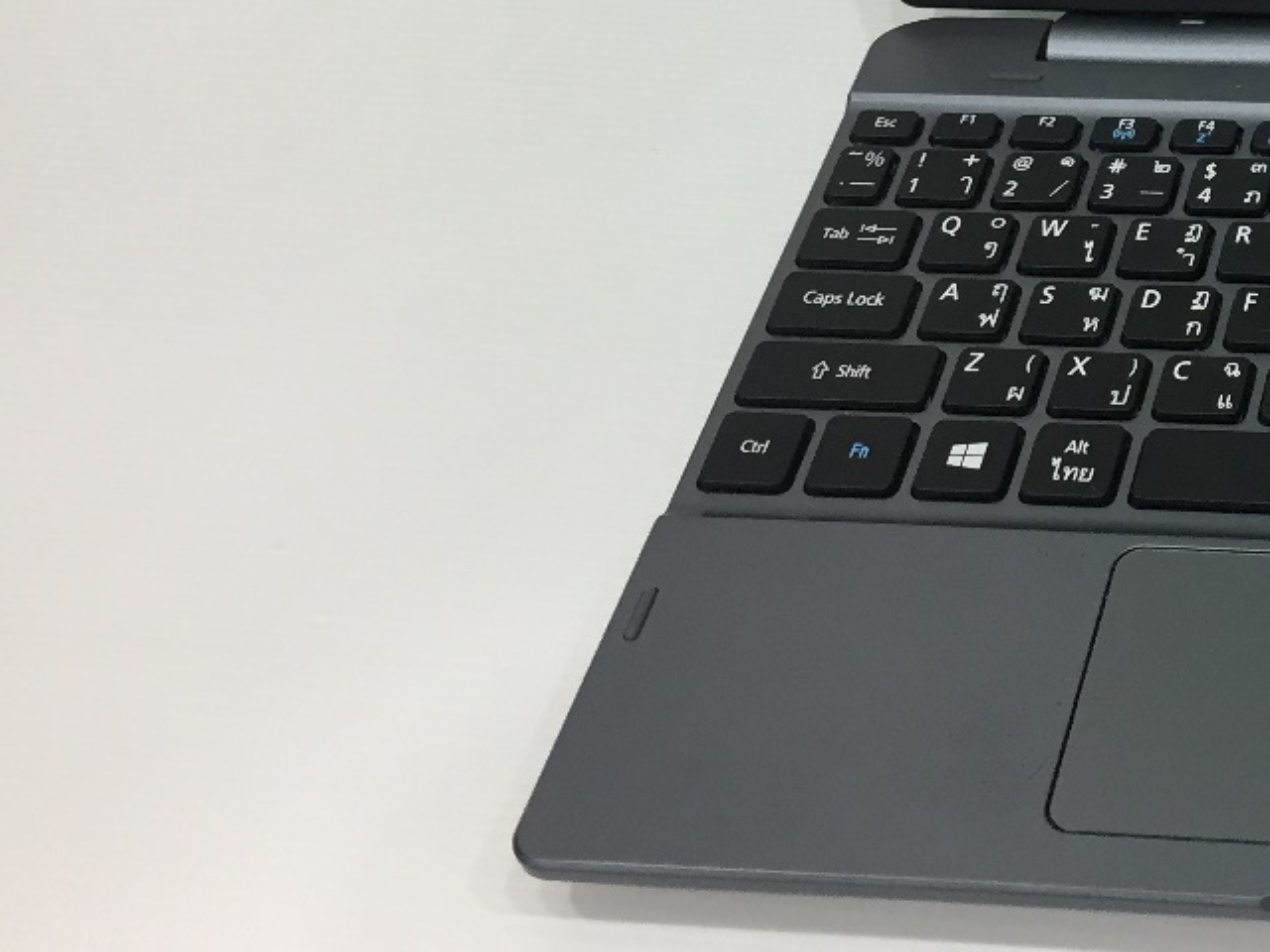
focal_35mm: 74
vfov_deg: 19.3
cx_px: 1476
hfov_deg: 24.2
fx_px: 2715
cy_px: -20
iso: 80
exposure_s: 1/33
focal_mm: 4.15
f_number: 2.2
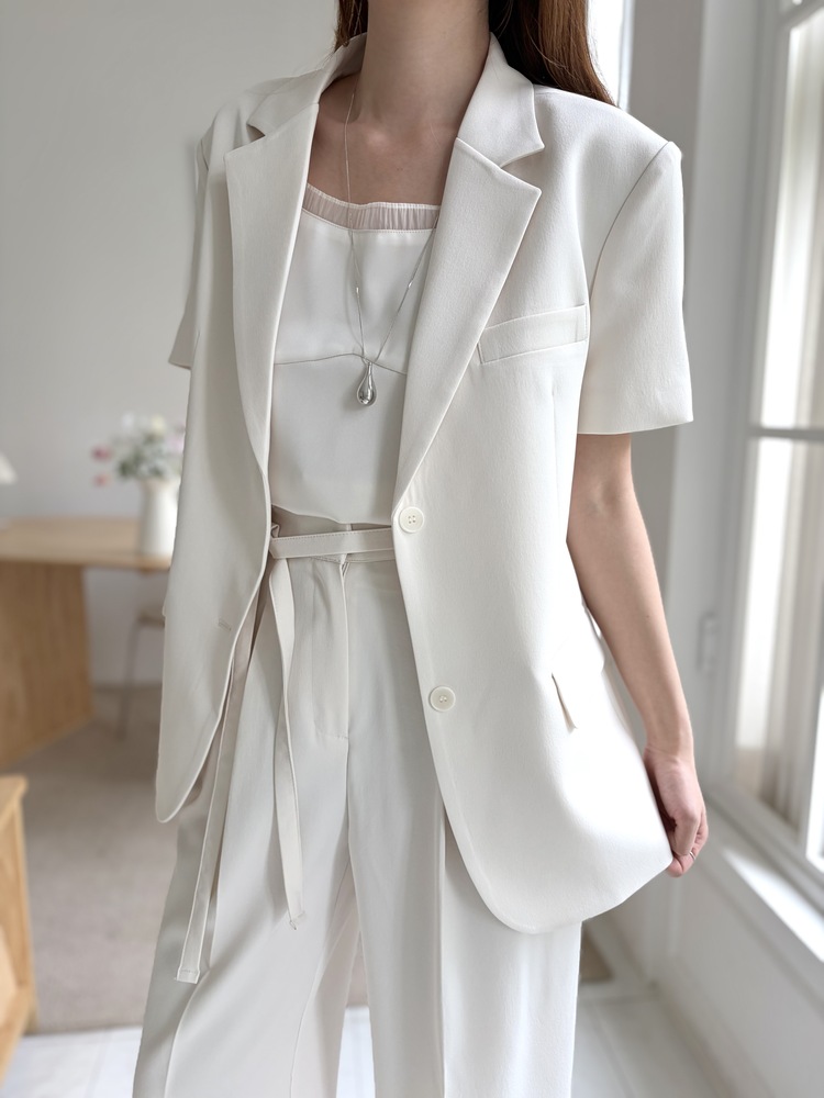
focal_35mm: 26
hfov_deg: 53.1
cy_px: 549
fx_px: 825
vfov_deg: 67.3
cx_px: 412
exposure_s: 1/121
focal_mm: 5.96
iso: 32
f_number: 1.6
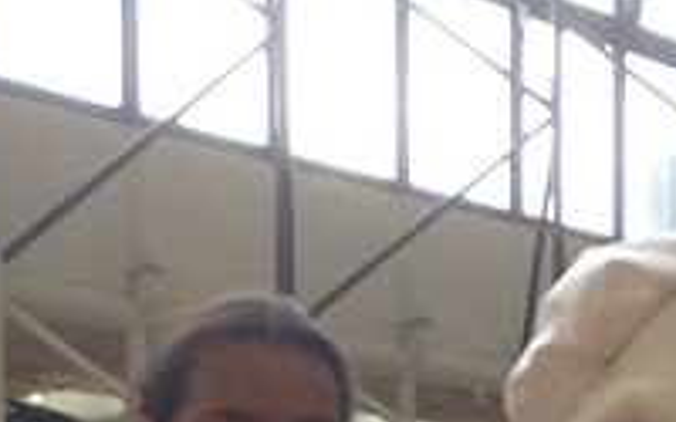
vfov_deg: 11.0
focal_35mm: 109
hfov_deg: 19.1
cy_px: 810
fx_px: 2008
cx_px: 451
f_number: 2.2
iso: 40
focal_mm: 4.15
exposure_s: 1/30
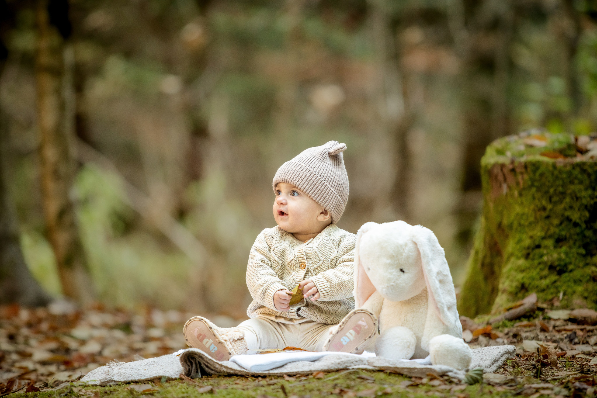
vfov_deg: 6.9
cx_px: 298
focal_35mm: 200
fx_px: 3317
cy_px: 199
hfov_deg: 10.3
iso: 1250
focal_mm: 200
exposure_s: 1/200
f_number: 2.8
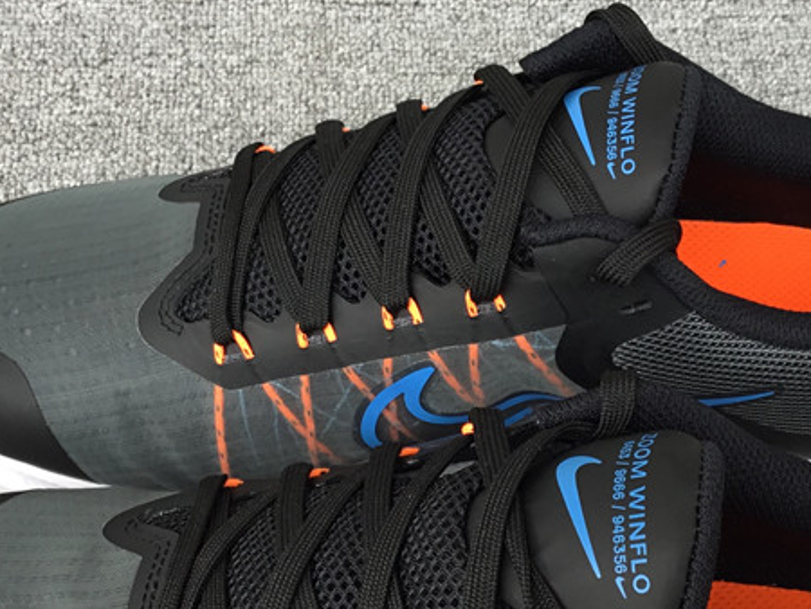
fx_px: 1453
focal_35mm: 62
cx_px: 487
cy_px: 455
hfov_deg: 31.1
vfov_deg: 23.4
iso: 40
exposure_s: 1/100
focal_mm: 3.3
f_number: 2.4
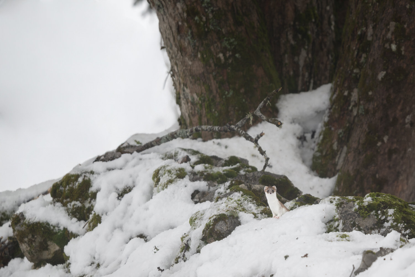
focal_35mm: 560
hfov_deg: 3.7
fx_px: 6455
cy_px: 138
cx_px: 208
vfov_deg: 2.5
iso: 640
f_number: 4
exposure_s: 1/640
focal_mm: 560
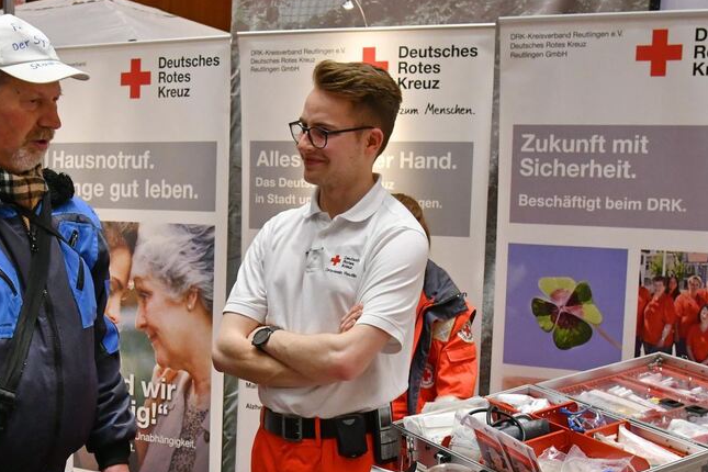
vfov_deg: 20.1
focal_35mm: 67
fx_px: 1318
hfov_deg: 29.8
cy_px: 359
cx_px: 232
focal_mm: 24
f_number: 5
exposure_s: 1/100
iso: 2000
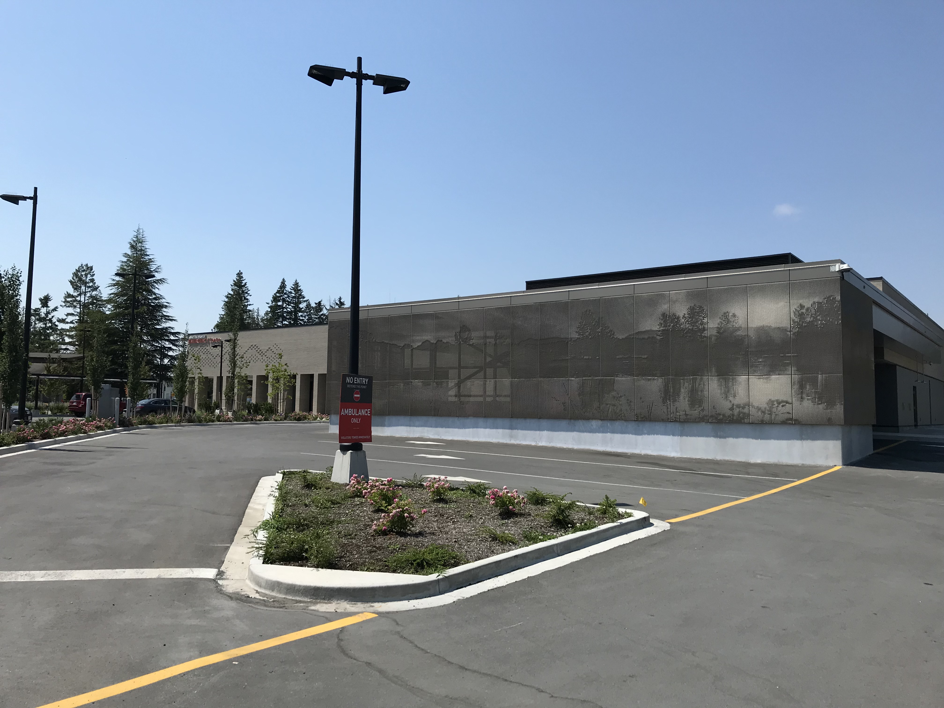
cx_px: 472
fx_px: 764
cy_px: 354
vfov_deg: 49.7
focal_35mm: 28
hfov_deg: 63.4
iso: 20
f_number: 1.8
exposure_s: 1/3546
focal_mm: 3.99
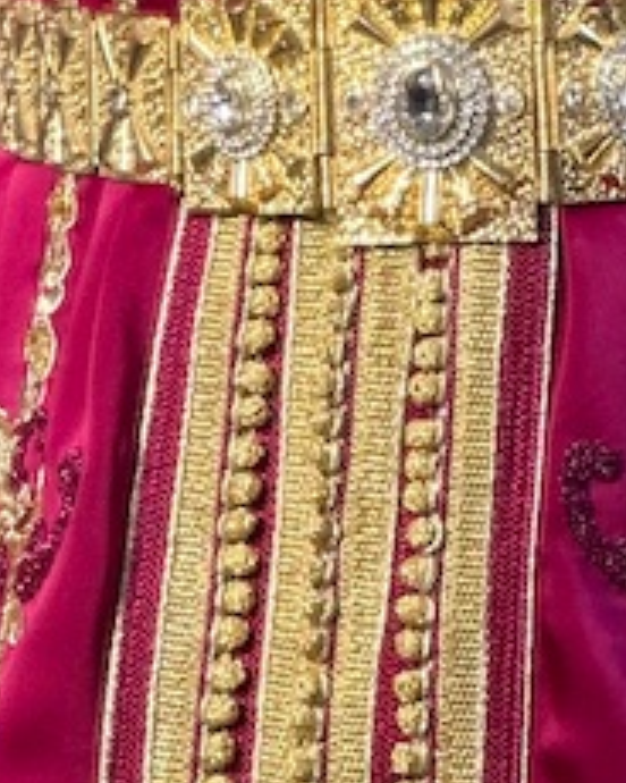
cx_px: 391
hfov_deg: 3.7
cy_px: -640
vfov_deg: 4.6
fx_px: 9704
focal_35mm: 419
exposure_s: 1/100
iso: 64
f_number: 2.8
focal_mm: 9
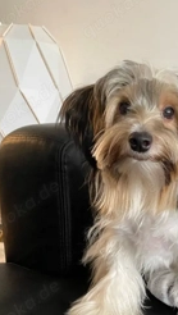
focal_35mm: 46
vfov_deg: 43.6
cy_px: 223
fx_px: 385
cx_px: 147
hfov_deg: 25.5
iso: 500
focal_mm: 4.25
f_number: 1.8
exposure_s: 1/56
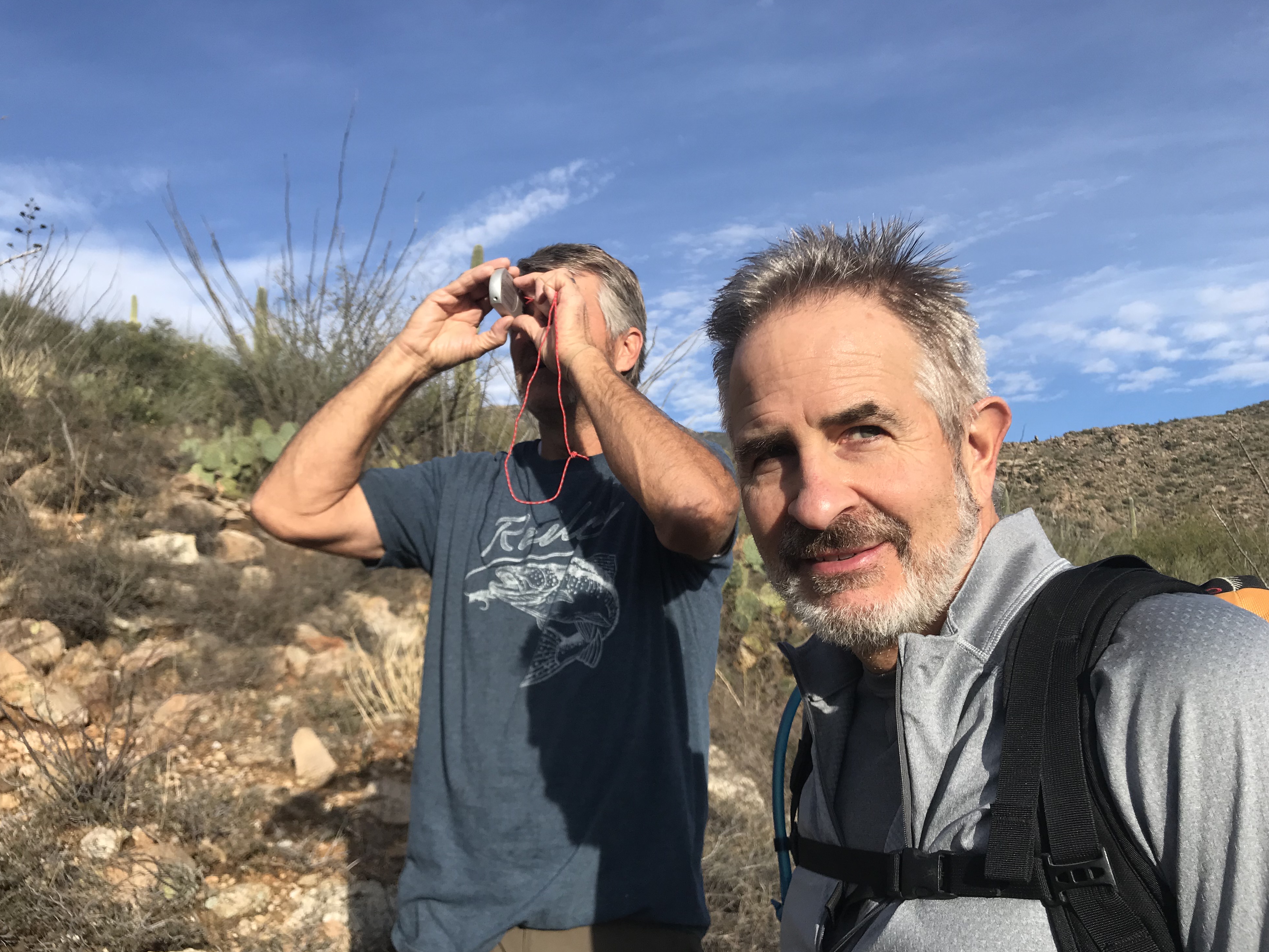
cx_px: 645
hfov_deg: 61.7
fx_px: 1063
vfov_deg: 48.2
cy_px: 487
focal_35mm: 29
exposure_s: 1/2179
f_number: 1.8
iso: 20
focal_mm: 3.99
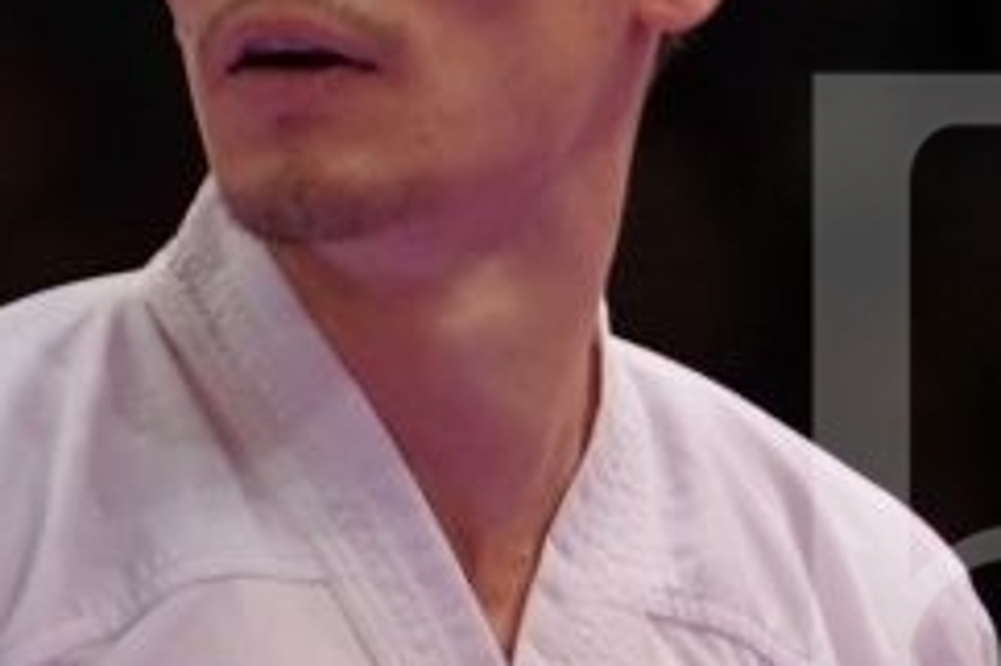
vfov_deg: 0.7
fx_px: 52876
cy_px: 451
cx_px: -203
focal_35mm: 1903
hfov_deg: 1.1
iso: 640
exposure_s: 1/1000
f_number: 2.8
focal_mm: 171
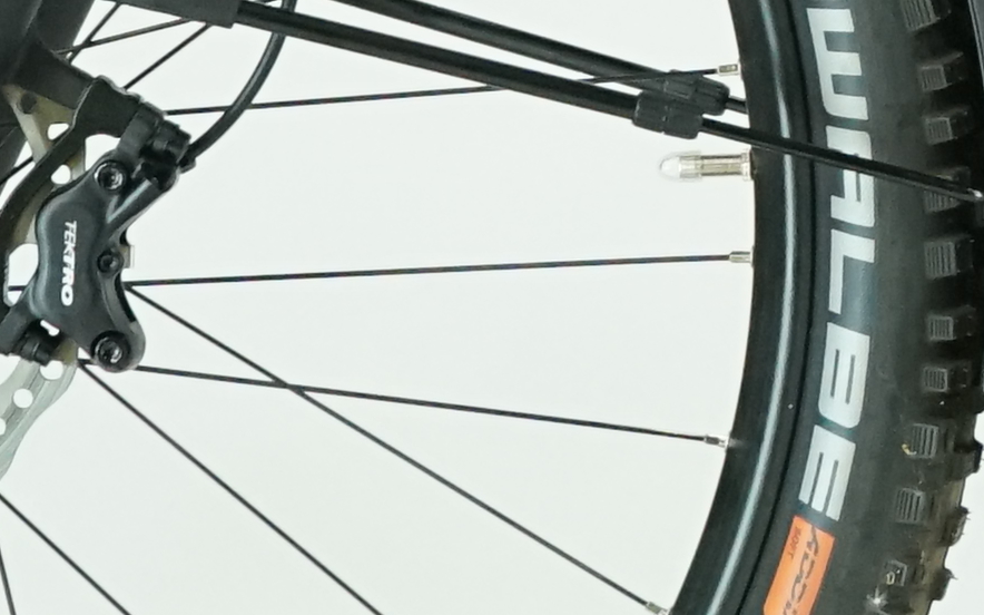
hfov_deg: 5.9
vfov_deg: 3.8
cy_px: -606
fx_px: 9276
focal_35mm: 346
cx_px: 1850
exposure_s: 1/200
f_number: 6.3
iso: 2500
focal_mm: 50
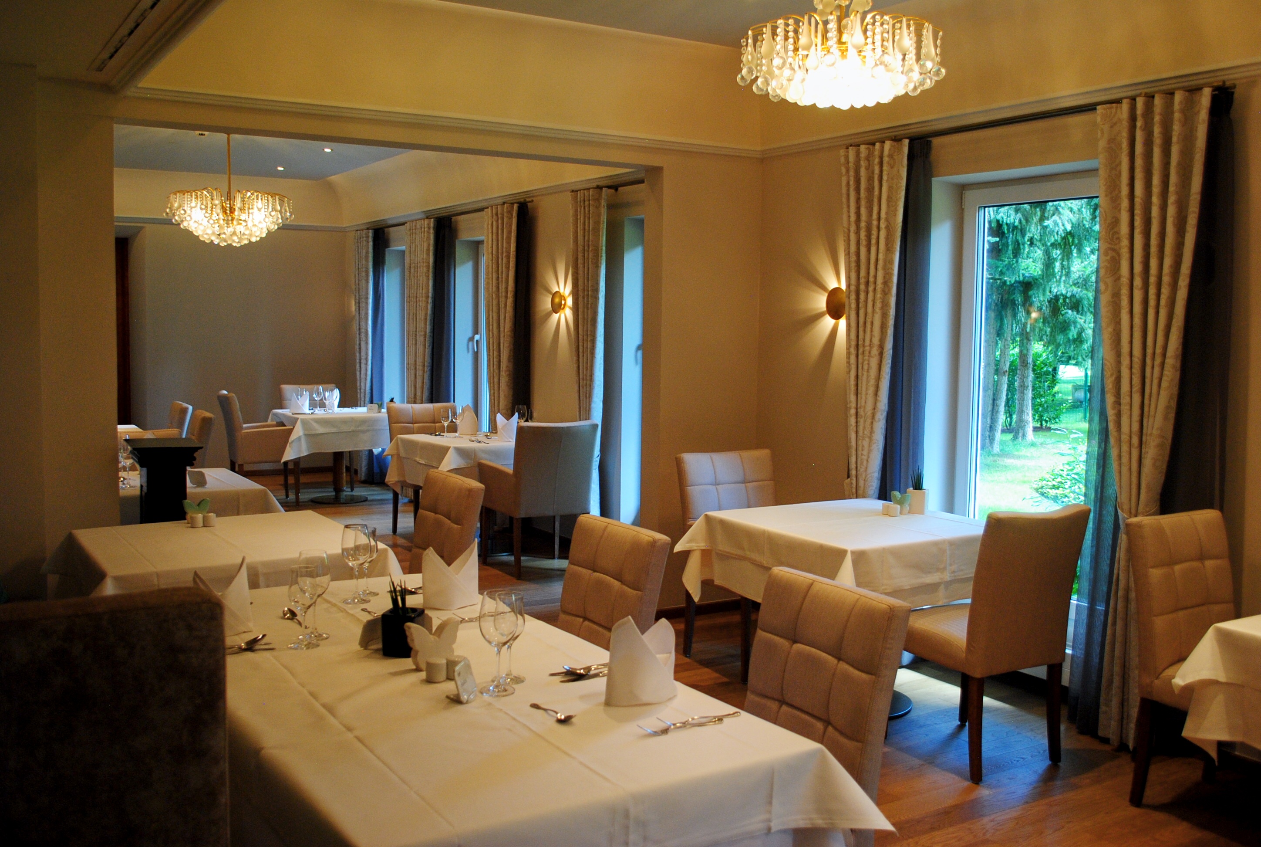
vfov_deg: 40.1
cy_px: 424
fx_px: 1158
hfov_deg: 57.1
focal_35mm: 33
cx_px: 630
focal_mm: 22
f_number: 4
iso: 400
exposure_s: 1/50
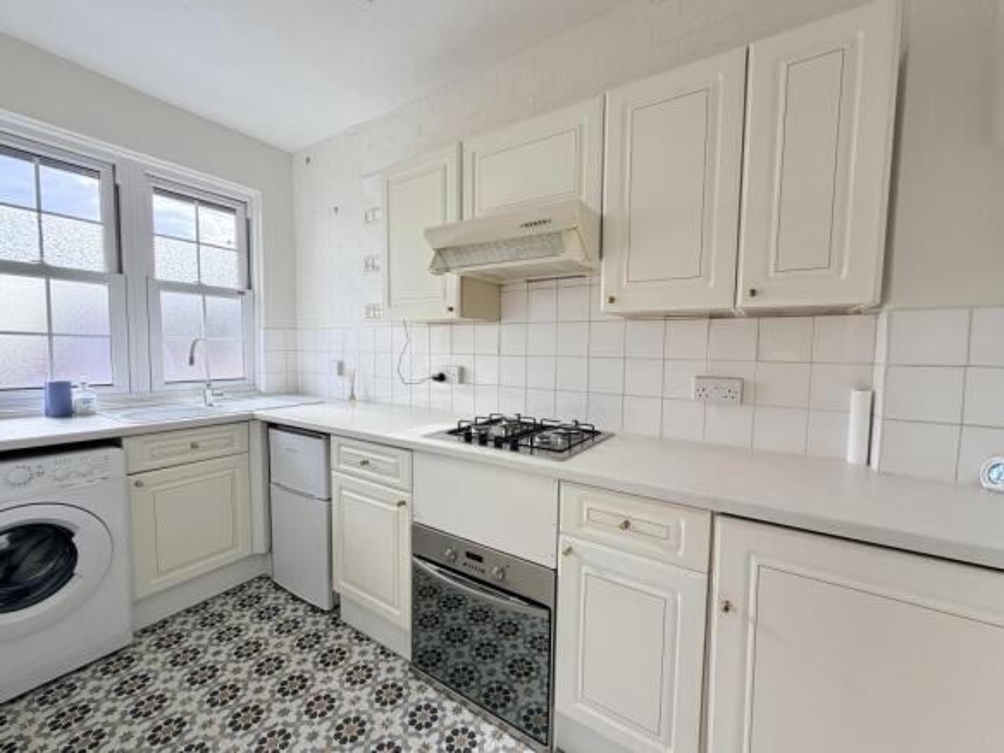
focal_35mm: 14
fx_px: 406
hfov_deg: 102.1
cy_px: 376
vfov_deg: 85.7
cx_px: 502
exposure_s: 1/124
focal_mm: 2.22
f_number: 2.2
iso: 50
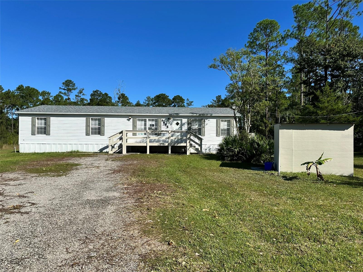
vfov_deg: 56.8
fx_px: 252
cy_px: 136
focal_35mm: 24
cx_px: 182
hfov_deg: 71.6
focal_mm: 6.86
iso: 80
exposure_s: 1/5848
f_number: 1.78
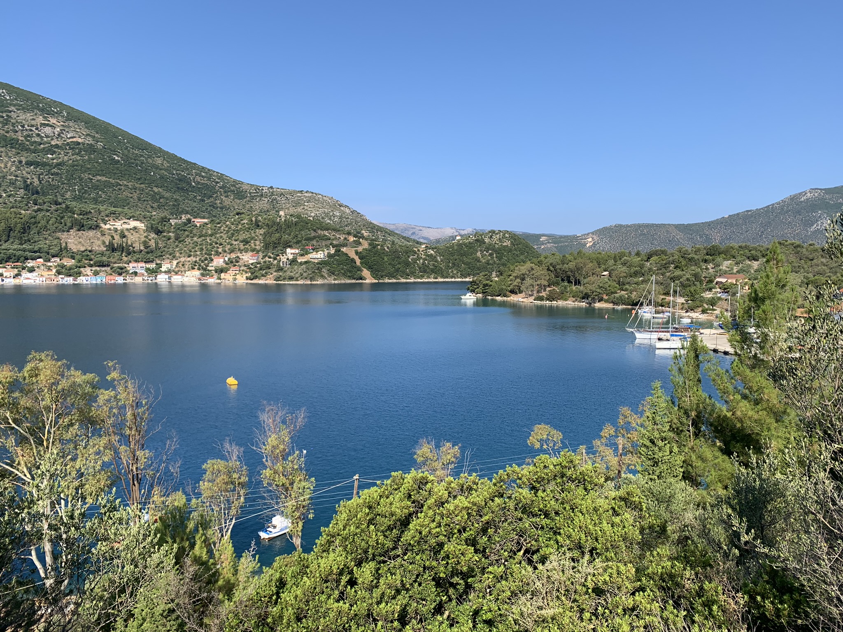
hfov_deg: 67.3
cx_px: 422
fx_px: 633
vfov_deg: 53.1
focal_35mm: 26
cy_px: 316
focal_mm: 4.25
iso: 25
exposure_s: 1/1845
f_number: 1.8
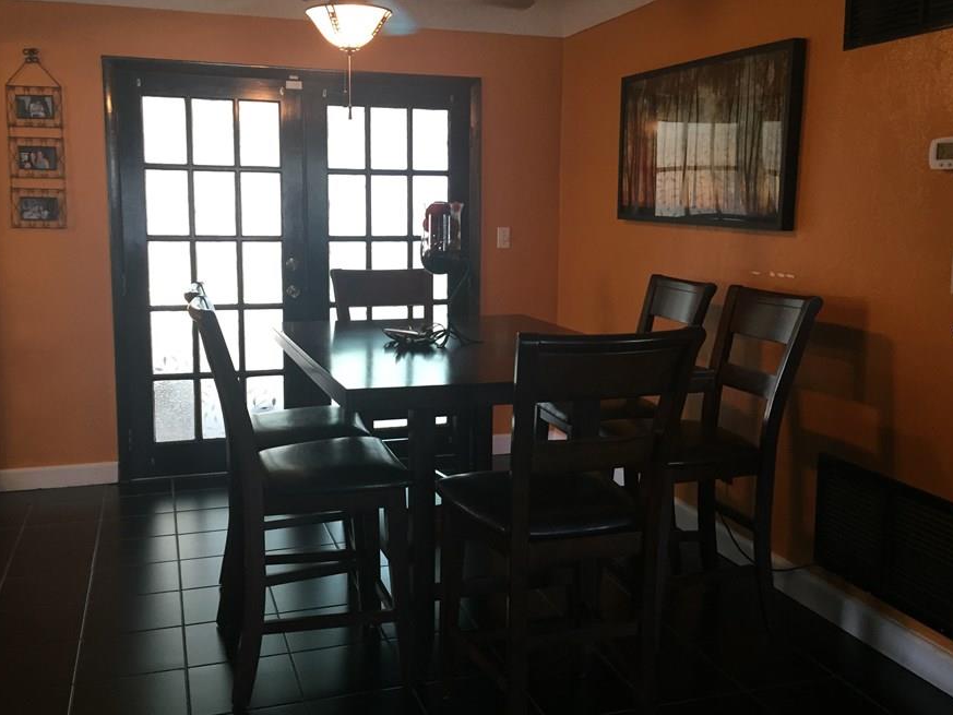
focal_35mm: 34
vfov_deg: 41.8
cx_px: 461
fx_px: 936
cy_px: 331
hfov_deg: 53.9
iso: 125
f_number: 2.2
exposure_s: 1/30
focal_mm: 4.15
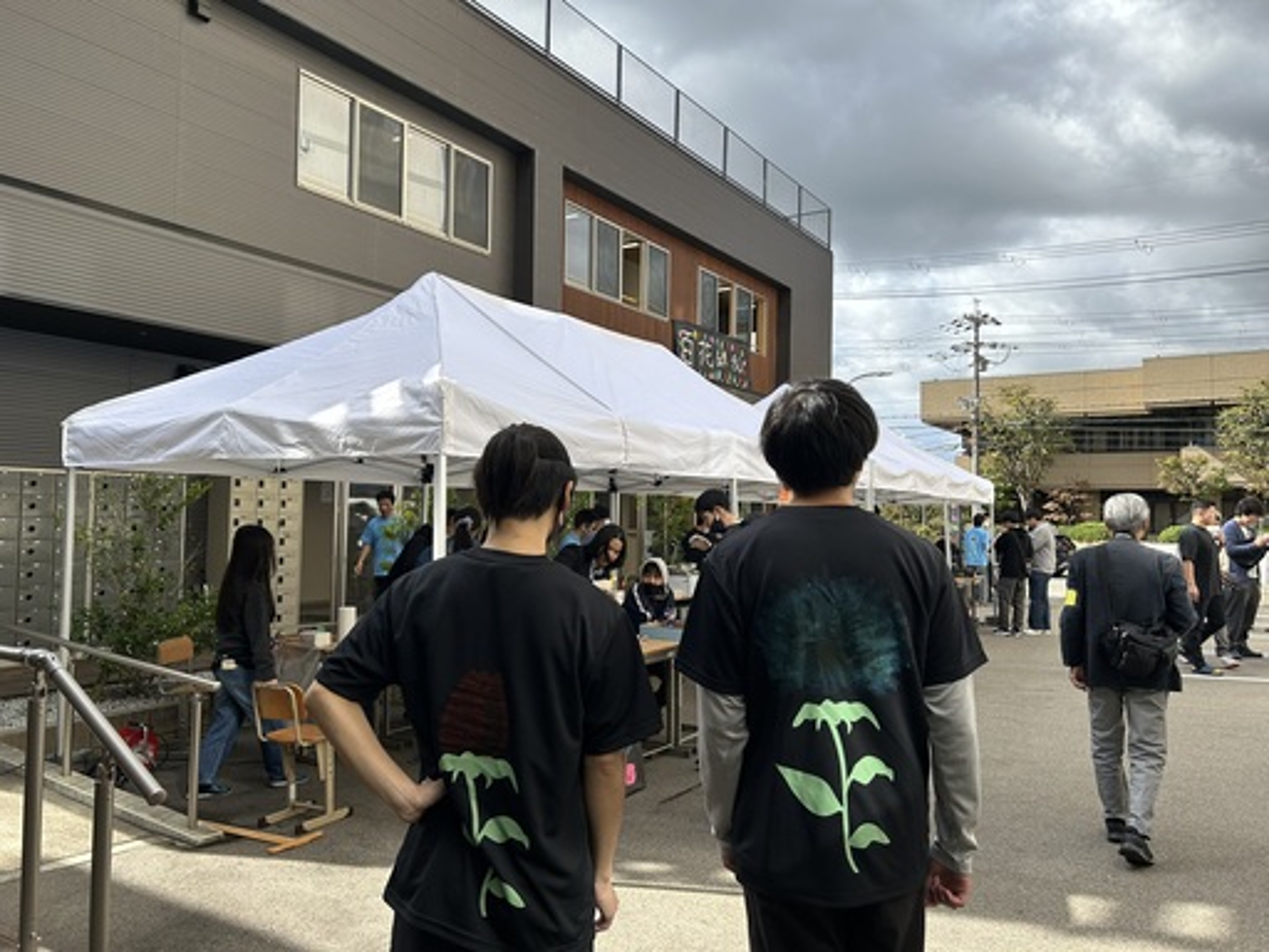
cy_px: 476
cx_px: 634
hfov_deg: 67.3
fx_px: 953
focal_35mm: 26
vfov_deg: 53.1
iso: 50
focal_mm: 5.7
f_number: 1.5
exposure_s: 1/2841
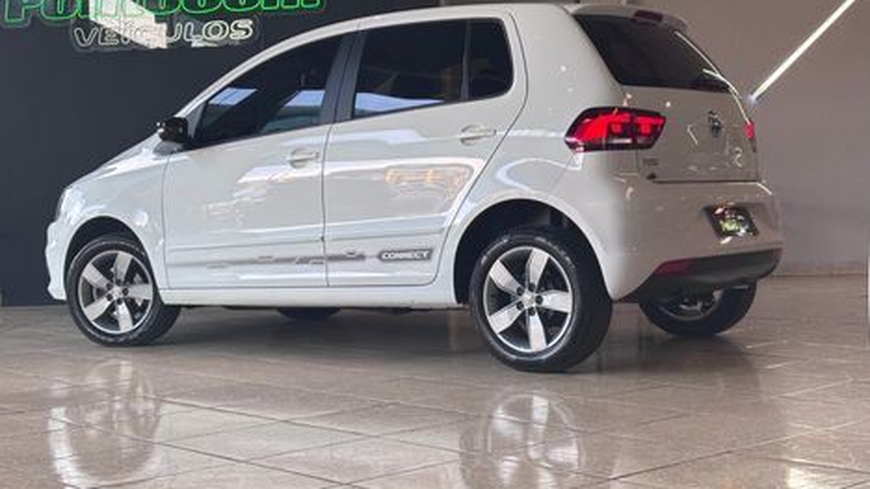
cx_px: 435
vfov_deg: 21.0
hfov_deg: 36.6
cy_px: 169
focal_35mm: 57
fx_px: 1315
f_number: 1.6
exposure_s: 1/60
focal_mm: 5.96
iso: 32
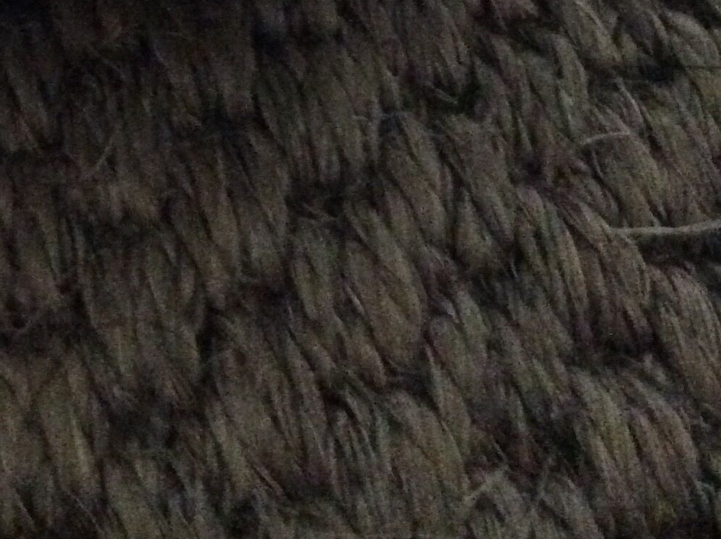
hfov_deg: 23.3
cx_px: 152
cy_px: -108
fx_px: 1726
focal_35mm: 83
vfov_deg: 17.0
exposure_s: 1/17
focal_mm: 3.3
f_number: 2.4
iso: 800
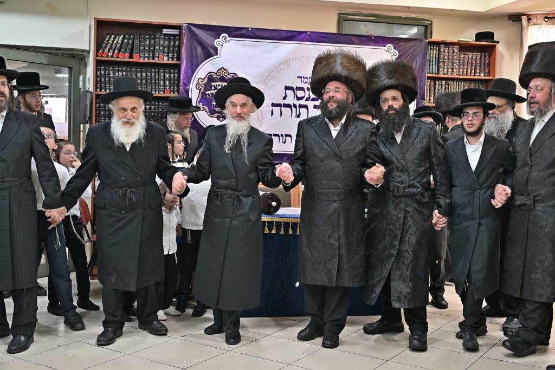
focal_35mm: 42
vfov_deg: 31.9
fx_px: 648
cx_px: 278
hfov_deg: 46.4
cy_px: 185
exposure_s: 1/160
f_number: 4
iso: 1000
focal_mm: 42
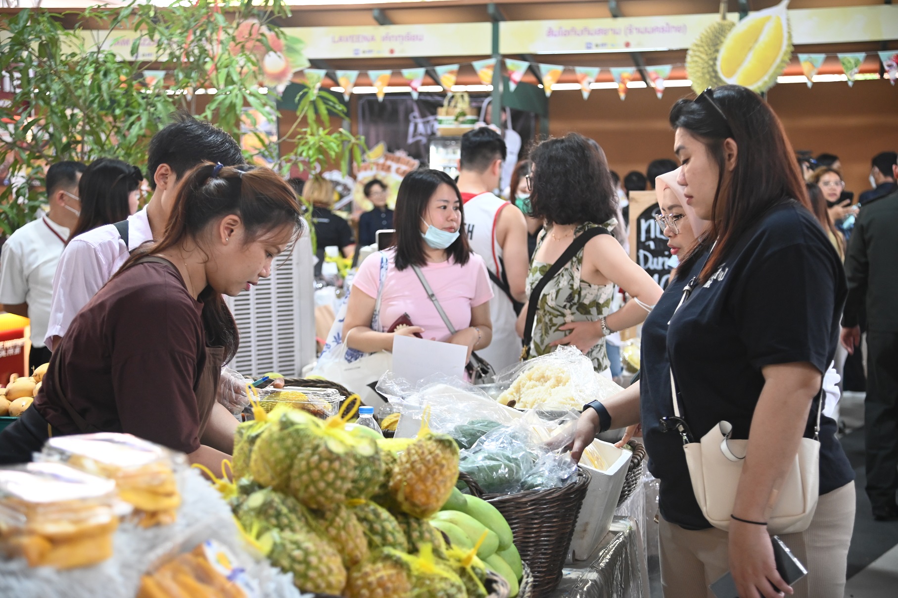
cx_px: 449
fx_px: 1620
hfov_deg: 31.0
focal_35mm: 65
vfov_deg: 20.9
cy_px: 299
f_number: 4
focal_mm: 65
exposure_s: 1/250
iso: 2500
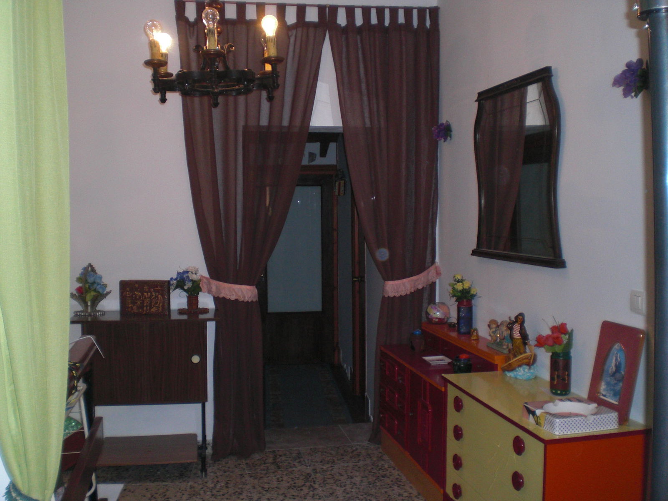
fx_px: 733
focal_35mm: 38
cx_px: 334
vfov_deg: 37.7
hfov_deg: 49.0
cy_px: 250
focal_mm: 6.3
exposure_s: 1/60
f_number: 3.1
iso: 200
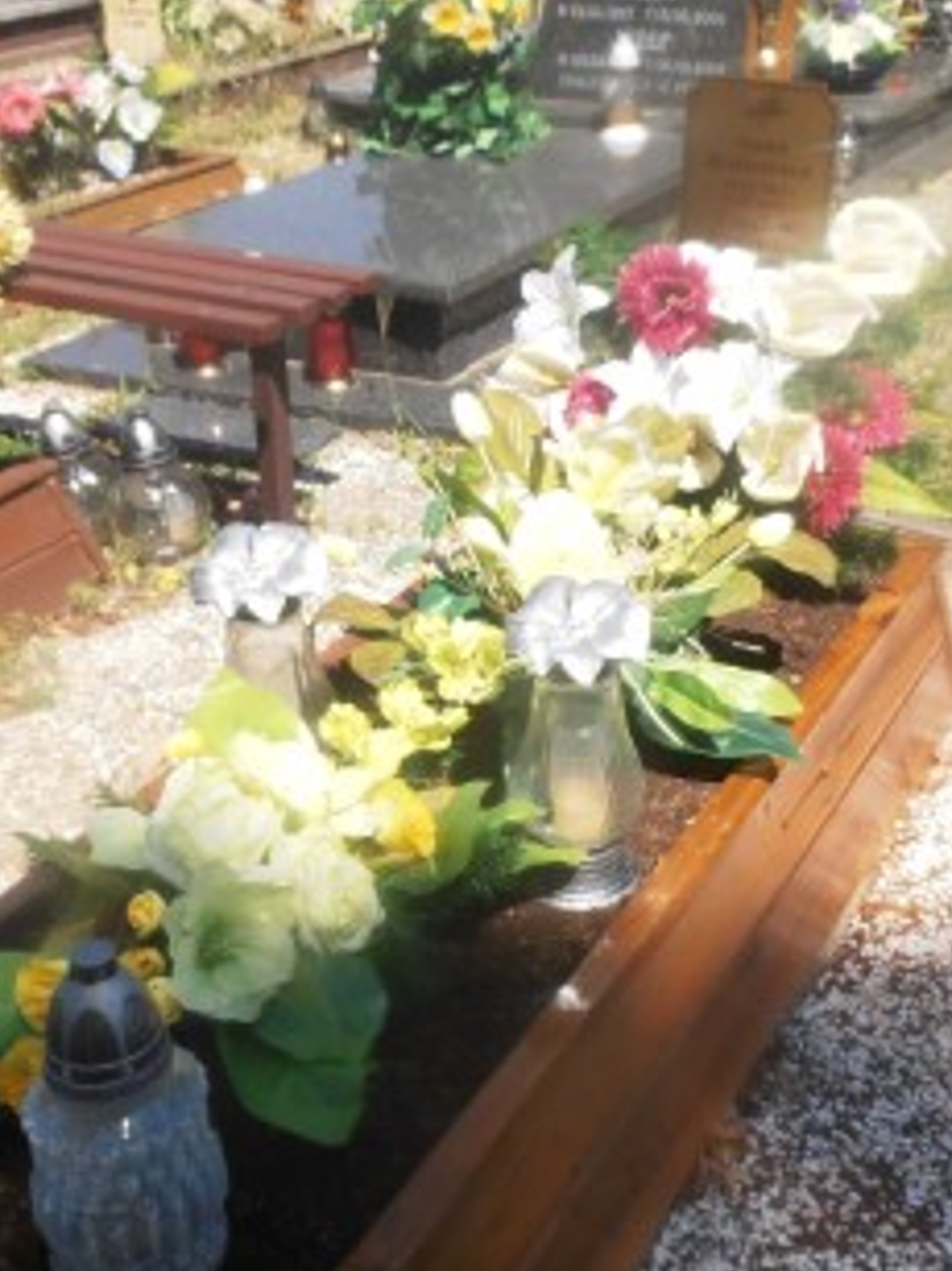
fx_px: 1835
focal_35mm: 50
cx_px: 526
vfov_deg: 38.2
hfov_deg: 29.1
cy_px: 625
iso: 80
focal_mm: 4.2
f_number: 7.9
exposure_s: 1/160
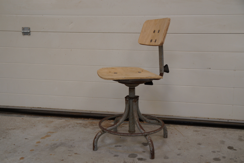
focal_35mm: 52
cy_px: 82
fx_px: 356
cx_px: 122
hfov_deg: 37.9
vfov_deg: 25.7
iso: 250
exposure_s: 1/60
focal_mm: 35
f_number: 4.5
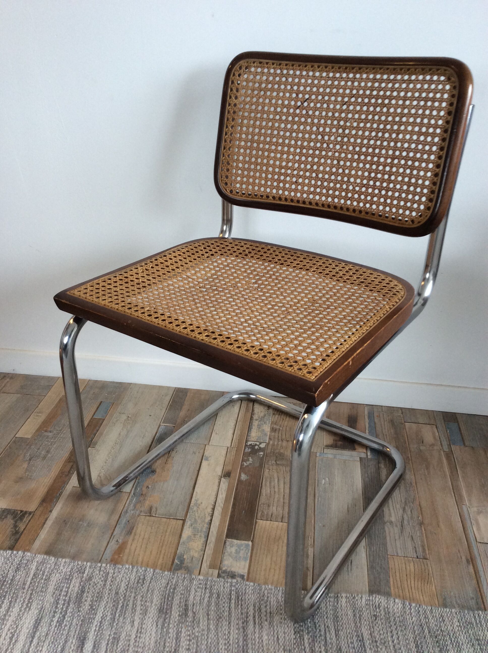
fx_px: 603
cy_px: 326
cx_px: 244
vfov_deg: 56.9
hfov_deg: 44.1
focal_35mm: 32
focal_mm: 3.3
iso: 64
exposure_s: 1/25
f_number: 2.4
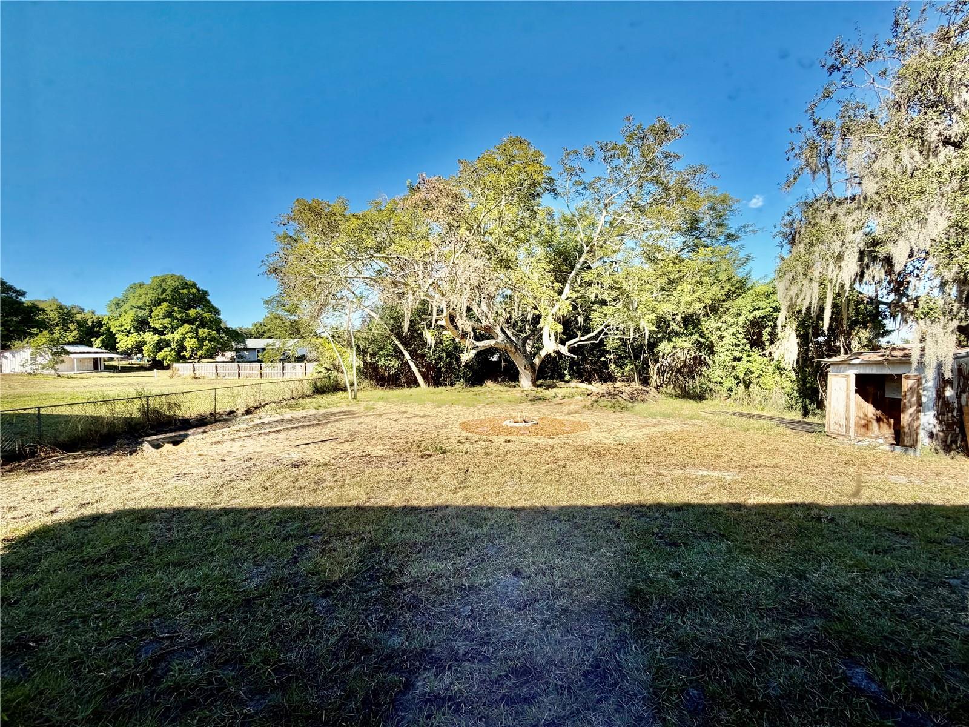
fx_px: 392
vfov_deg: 85.7
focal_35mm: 14
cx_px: 484
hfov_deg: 102.1
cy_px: 364
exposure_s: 1/602
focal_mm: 2.22
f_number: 2.2
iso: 40
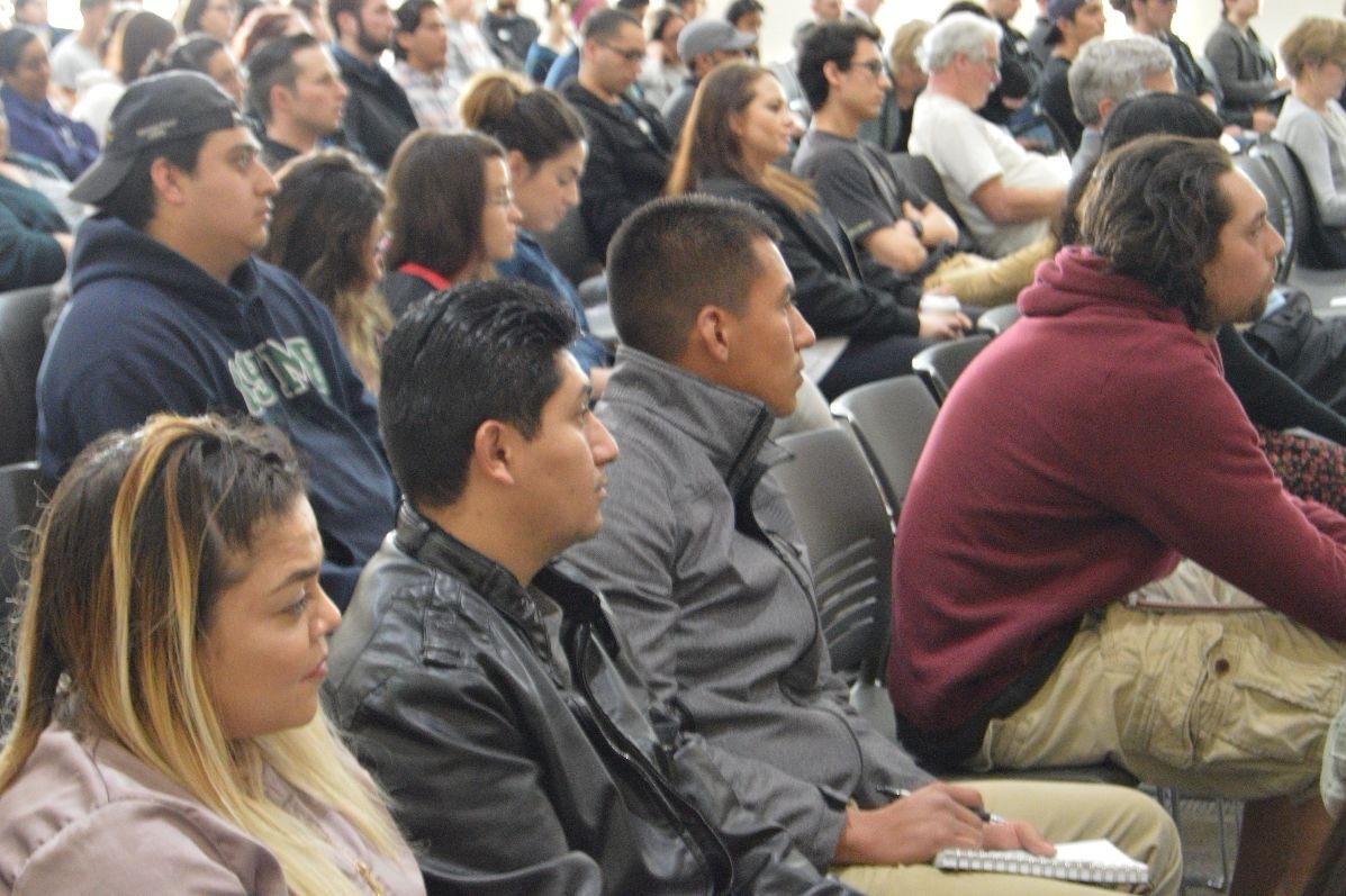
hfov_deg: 24.6
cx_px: 673
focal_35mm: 82
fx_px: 3083
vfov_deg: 16.5
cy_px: 448
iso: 3200
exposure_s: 1/13
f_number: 5.6
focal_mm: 55
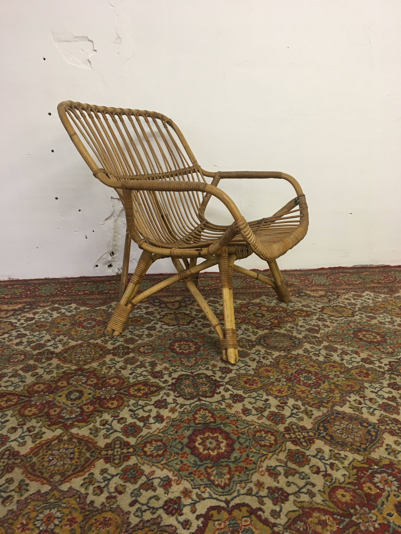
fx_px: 448
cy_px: 267
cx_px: 200
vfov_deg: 61.7
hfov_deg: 48.2
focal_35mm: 29
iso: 160
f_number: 2.2
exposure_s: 1/33
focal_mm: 4.15
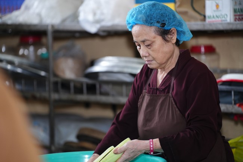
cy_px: 81
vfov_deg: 9.1
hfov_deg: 13.7
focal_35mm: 150
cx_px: 122
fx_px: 1012
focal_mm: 150
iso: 2000
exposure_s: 1/250
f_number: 2.8
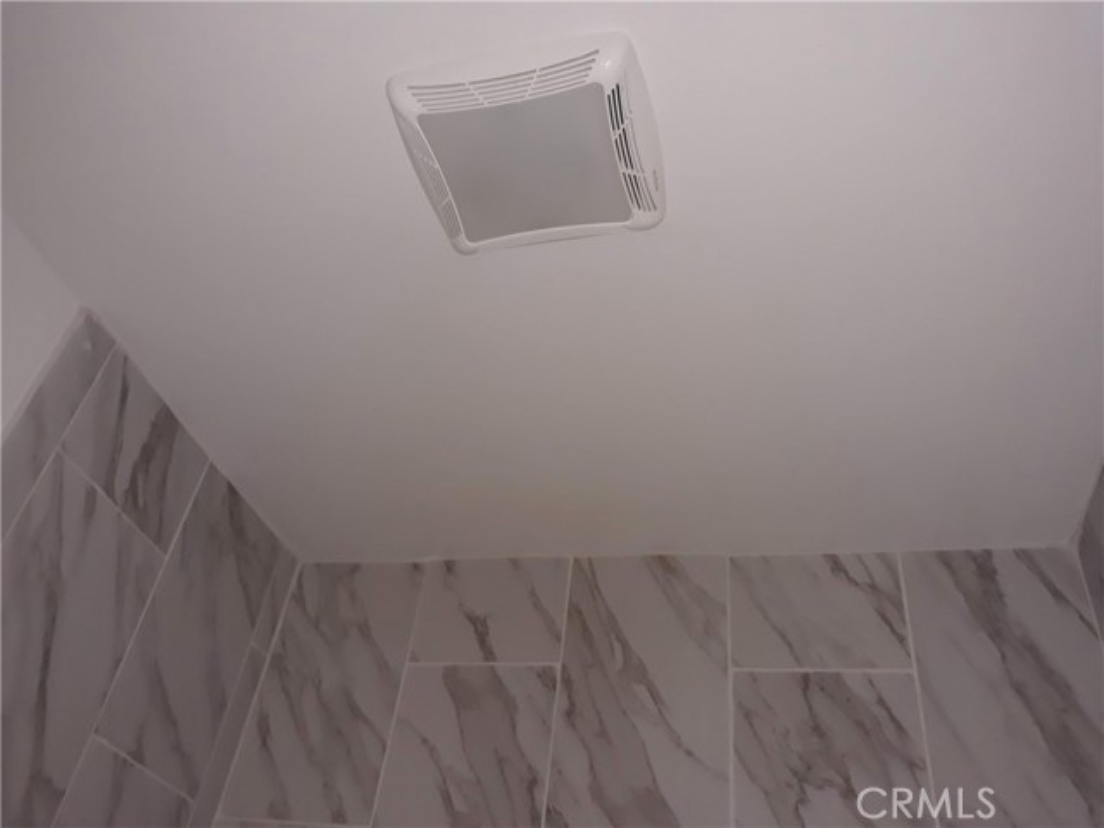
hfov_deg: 63.4
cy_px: 414
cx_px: 552
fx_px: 893
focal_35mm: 28
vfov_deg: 49.7
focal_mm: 3.7
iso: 100
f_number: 1.7
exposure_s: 1/40
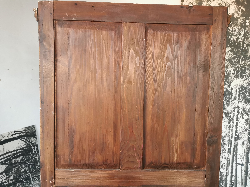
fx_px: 195
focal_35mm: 27
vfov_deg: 51.4
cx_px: 125
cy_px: 94
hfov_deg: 65.3
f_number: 1.6
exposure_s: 1/60
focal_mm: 5.56
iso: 320
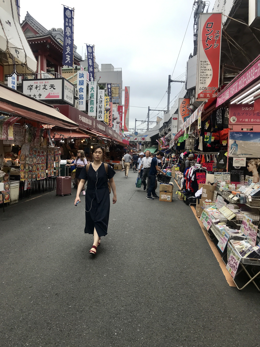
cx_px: 130
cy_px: 174
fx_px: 280
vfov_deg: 63.4
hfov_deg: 49.7
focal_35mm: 28
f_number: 1.8
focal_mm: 3.99
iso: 20
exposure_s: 1/855
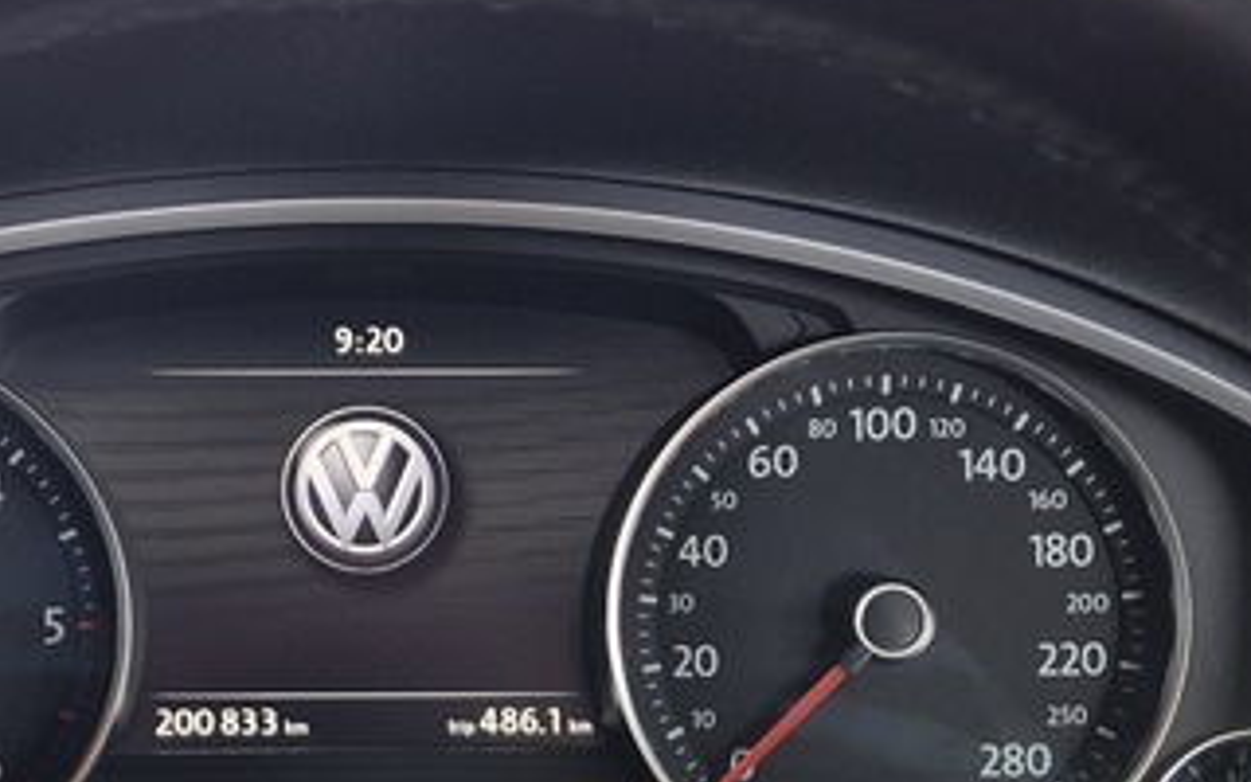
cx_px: 309
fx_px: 2659
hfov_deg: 26.1
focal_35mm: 78
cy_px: 630
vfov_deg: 16.6
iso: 64
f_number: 1.8
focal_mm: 5.4
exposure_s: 1/60
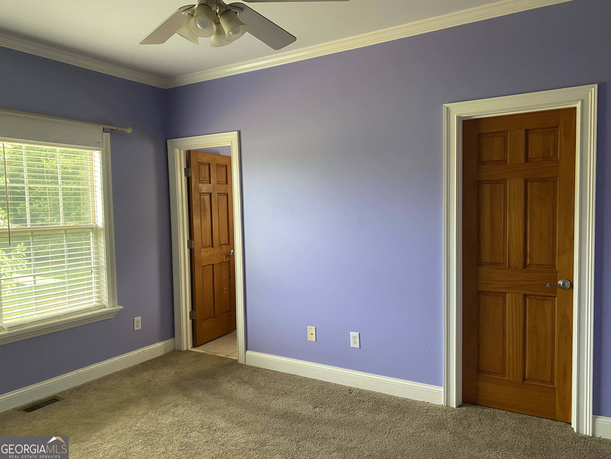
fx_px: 459
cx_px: 306
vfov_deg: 53.1
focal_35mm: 26
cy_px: 230
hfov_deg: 67.3
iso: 125
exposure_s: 1/74
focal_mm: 4.25
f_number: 1.8
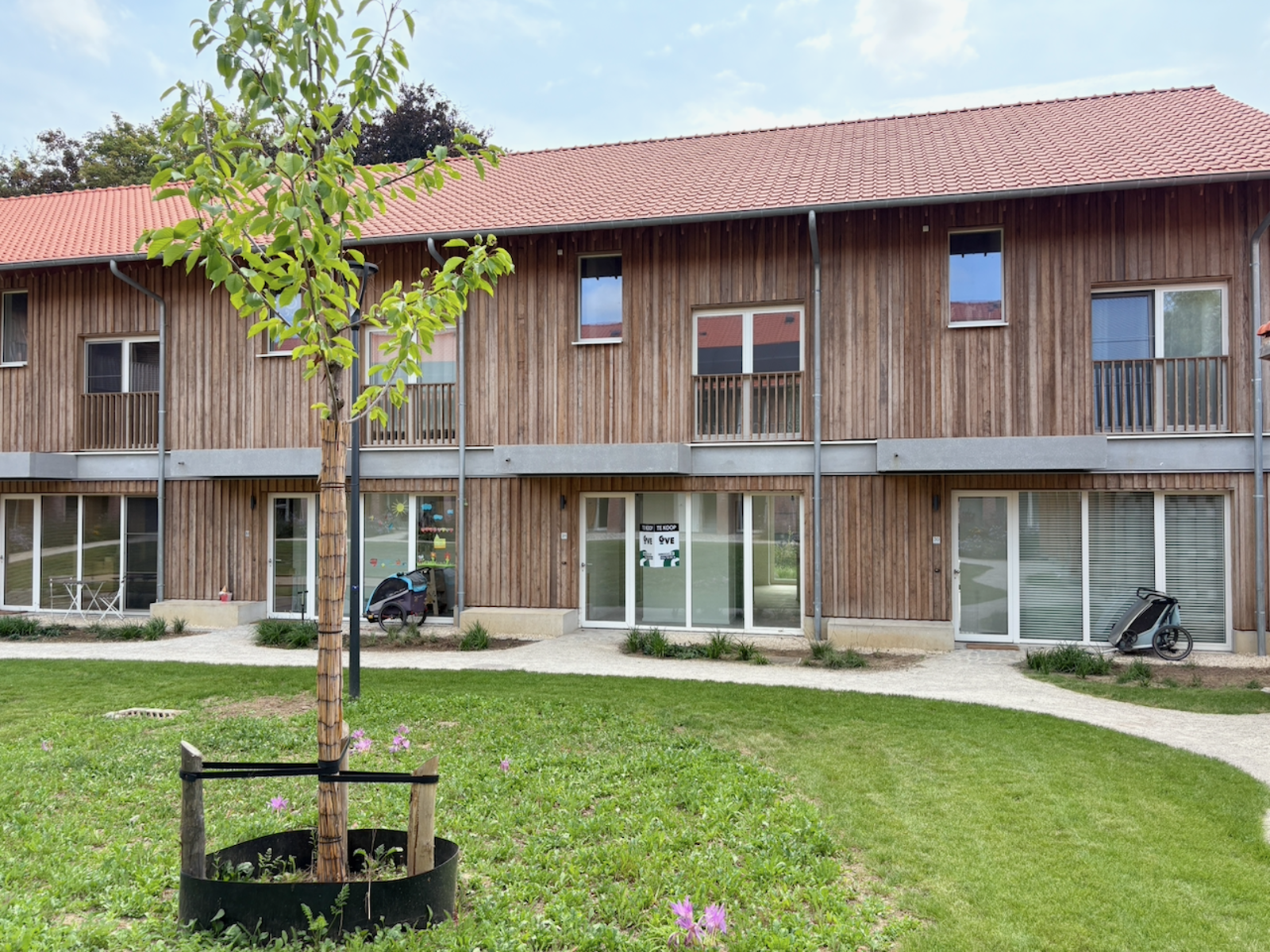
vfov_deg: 53.1
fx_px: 954
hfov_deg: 67.3
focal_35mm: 26
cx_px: 635
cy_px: 476
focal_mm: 5.96
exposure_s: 1/1217
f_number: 1.6
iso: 64
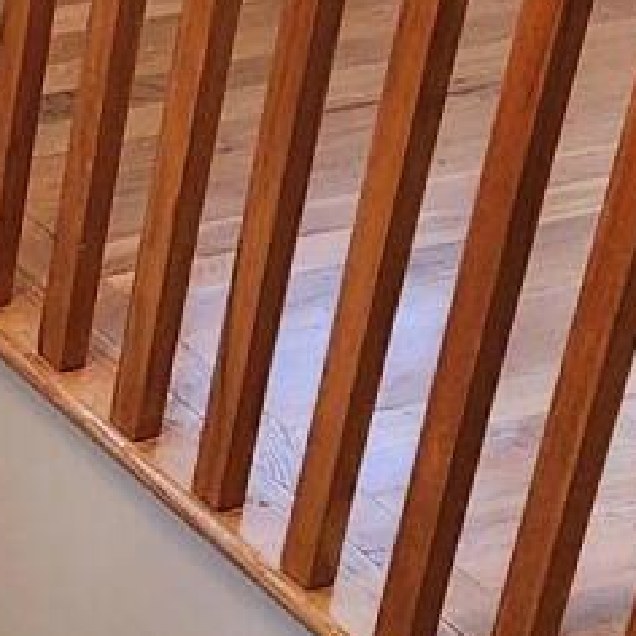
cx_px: -561
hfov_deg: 9.6
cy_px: 695
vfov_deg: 10.1
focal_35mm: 172
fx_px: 3575
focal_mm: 5.4
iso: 320
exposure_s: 1/120
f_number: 1.8
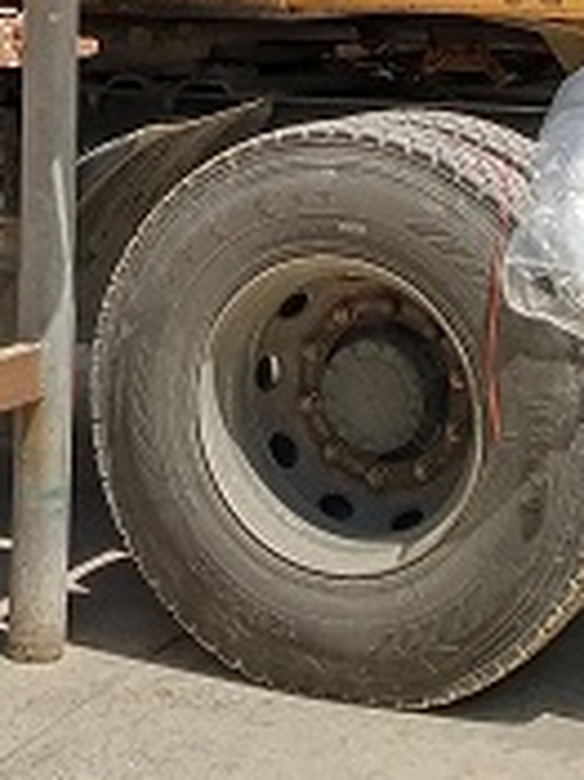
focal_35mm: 120
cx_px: 109
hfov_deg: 12.3
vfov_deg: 14.7
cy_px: -562
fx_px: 2703
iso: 50
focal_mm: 3.95
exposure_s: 1/1817
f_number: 1.8
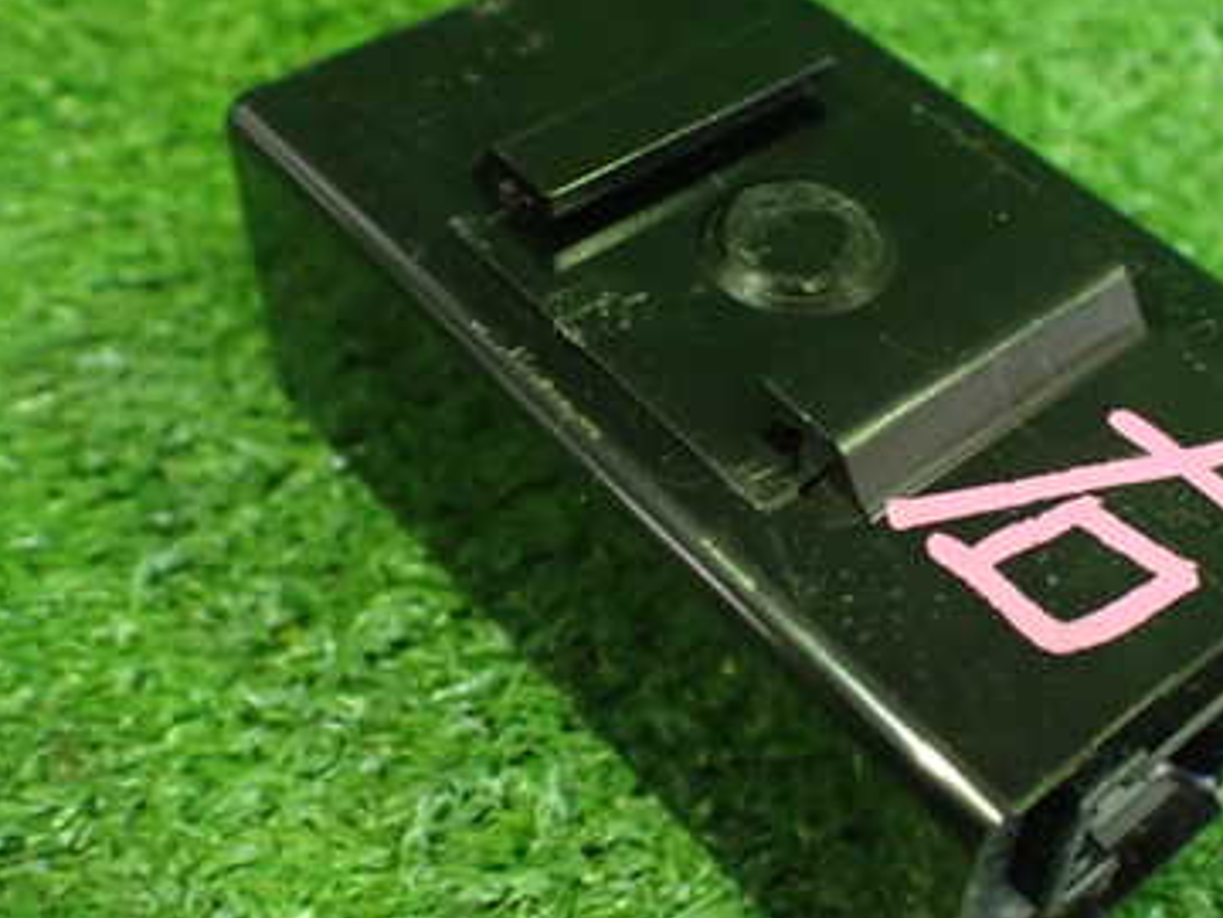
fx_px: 1767
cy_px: 459
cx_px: 785
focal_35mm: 50
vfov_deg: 29.1
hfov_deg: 37.9
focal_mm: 5.4
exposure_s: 1/30
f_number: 2.3
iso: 1000
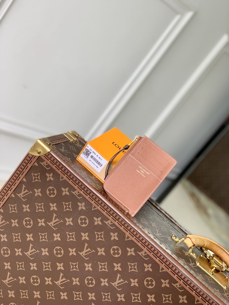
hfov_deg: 28.0
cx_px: 114
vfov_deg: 36.8
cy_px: 152
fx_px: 459
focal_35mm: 52
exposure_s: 1/122
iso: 25
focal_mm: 6
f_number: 2.4
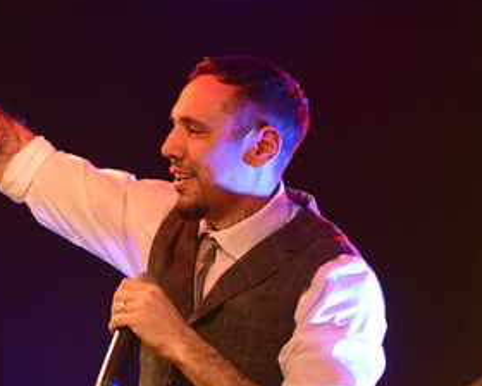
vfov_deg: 12.4
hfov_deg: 15.4
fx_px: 1769
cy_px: 191
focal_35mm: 124
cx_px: 116
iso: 4000
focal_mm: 82
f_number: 2.8
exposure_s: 1/250
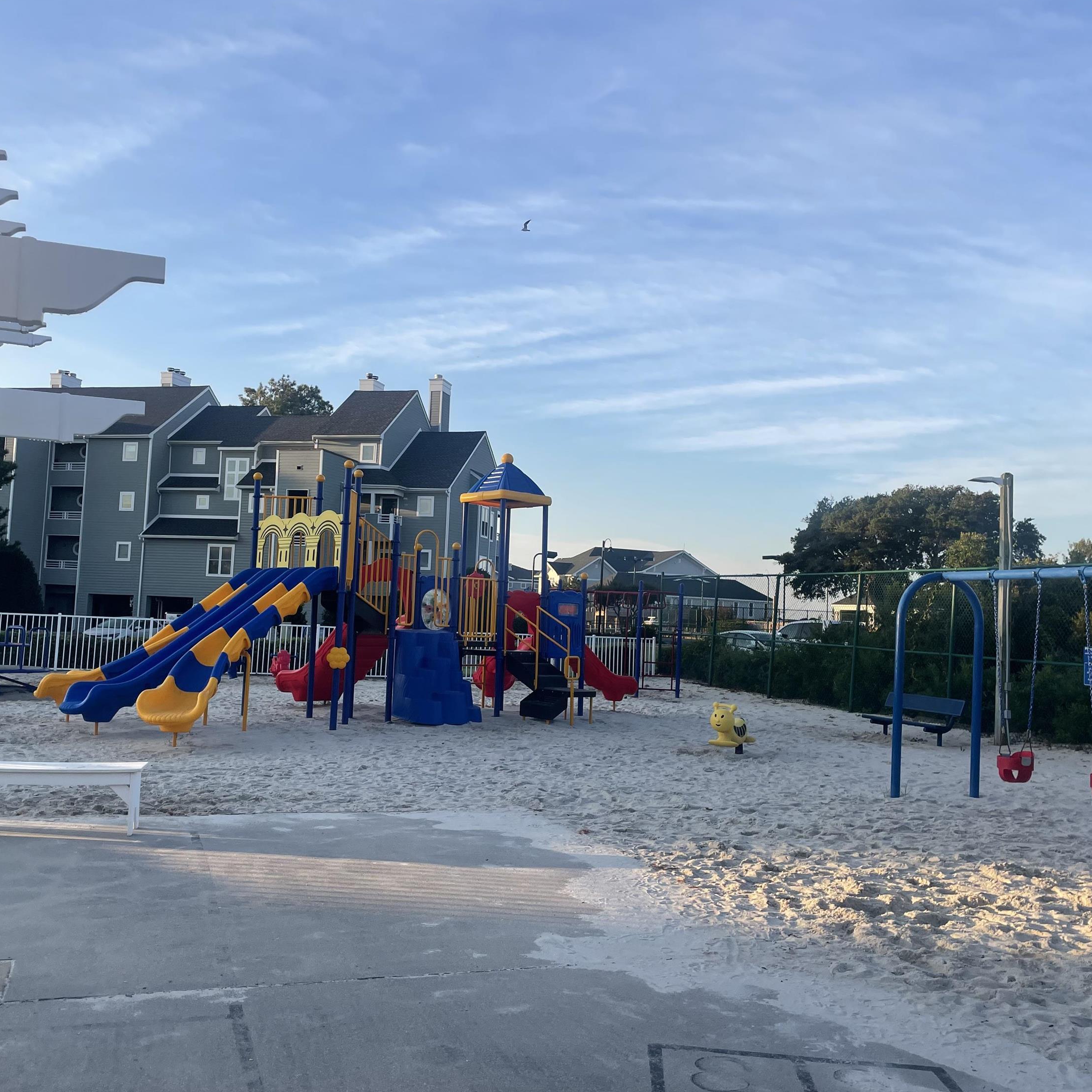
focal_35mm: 32
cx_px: 505
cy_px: 540
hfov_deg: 51.1
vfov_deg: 51.1
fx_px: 1142
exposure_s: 1/1490
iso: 32
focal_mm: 4.2
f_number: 1.6
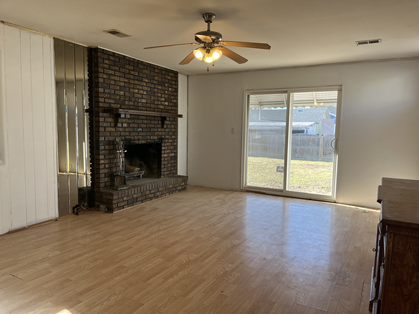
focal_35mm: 26
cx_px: 210
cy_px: 157
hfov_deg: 67.3
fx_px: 315
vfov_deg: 53.1
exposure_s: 1/120
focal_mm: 5.1
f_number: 1.6
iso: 40
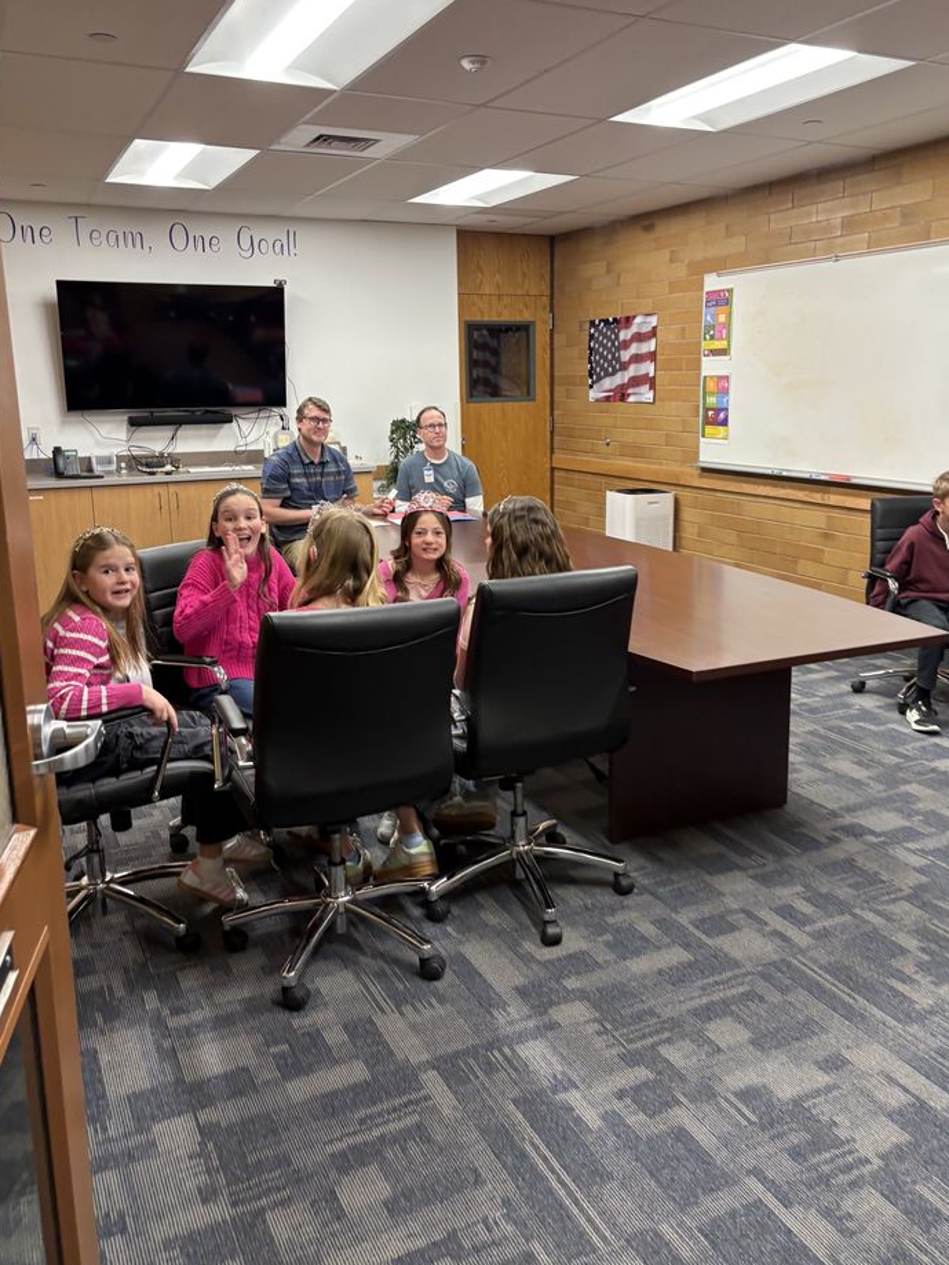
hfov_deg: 48.2
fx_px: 1060
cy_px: 612
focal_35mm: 29
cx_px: 522
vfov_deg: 61.6
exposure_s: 1/60
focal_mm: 5.96
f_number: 1.6
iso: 100
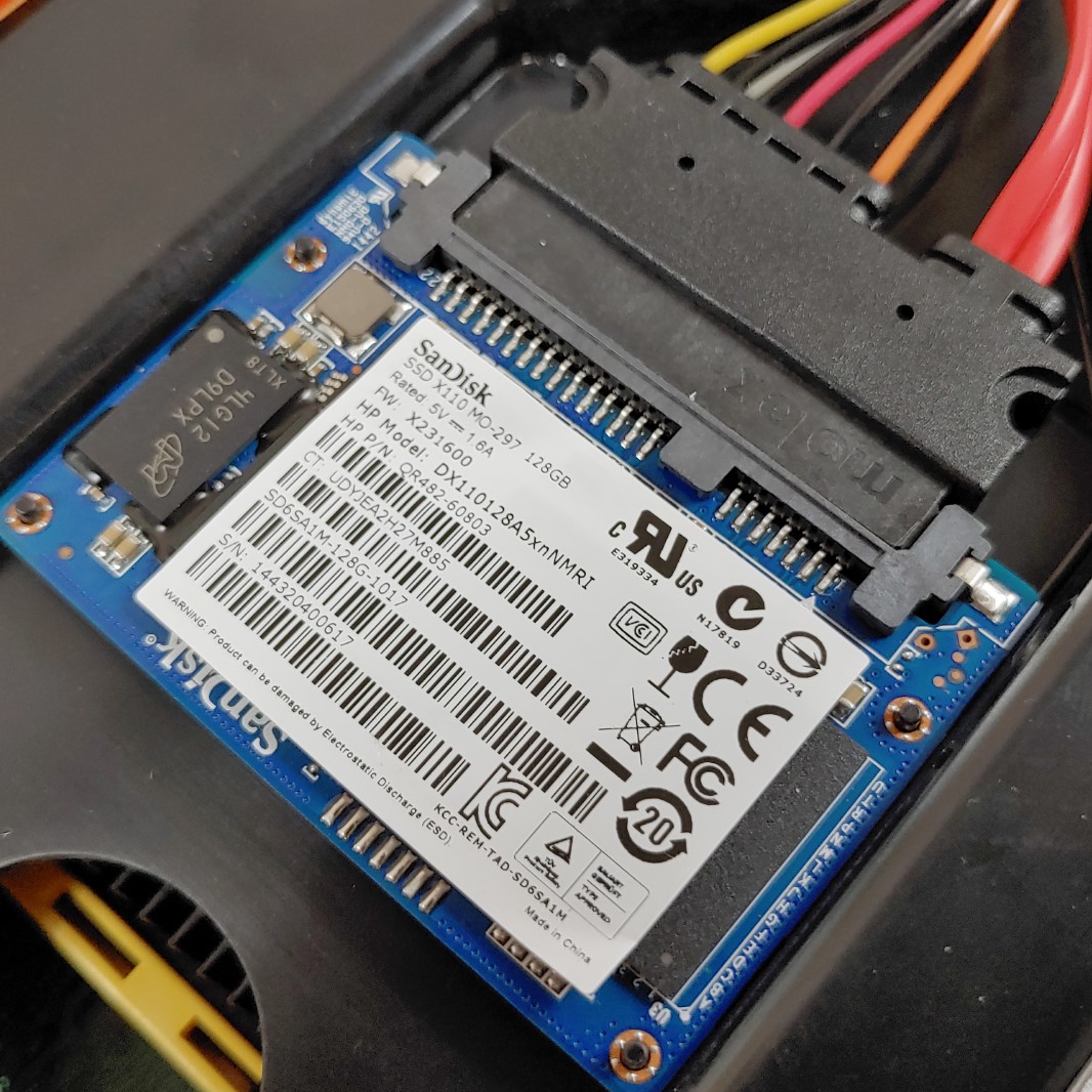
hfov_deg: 44.9
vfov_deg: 44.9
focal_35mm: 37
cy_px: 541
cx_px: 533
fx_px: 1321
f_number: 1.8
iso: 100
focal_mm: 4.36
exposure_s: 1/120
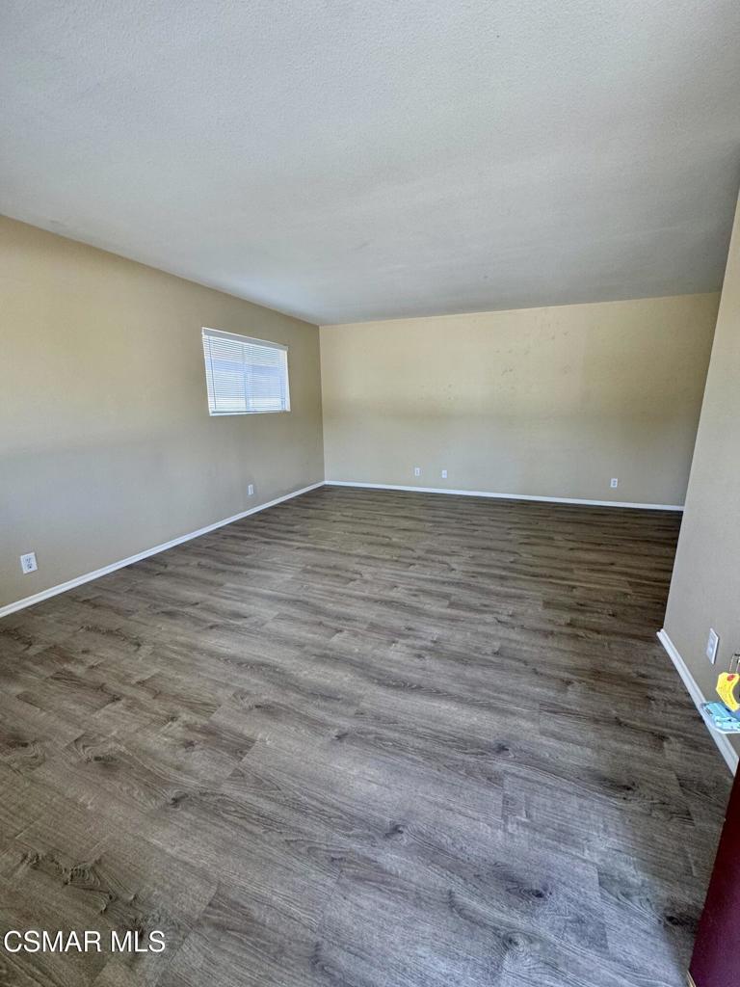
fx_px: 399
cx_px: 370
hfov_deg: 85.7
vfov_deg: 102.1
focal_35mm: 14
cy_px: 494
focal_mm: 2.22
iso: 125
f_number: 2.2
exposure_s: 1/99
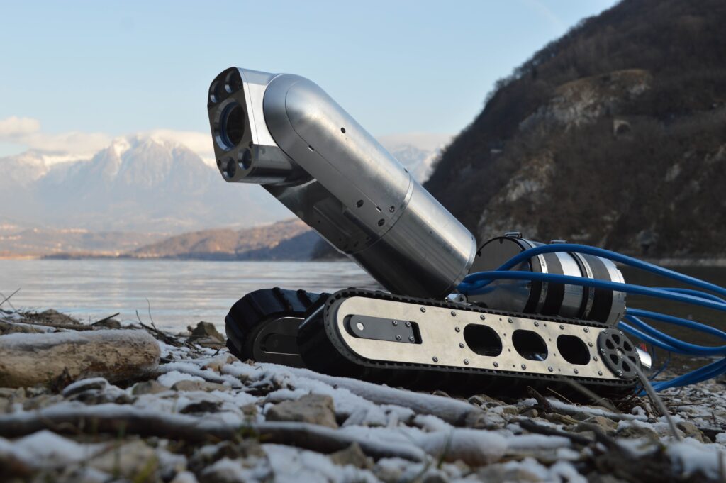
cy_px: 242
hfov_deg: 43.6
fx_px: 907
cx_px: 363
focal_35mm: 45
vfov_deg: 29.8
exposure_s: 1/160
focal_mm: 30
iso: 100
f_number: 7.1
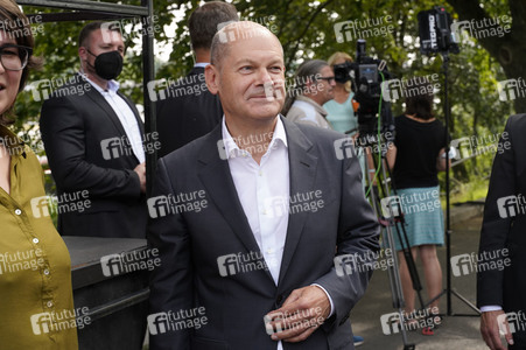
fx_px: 1007
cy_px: 175
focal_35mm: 69
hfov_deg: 29.3
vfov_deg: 19.7
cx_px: 263
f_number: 9
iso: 640
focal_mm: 69
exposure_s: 1/250
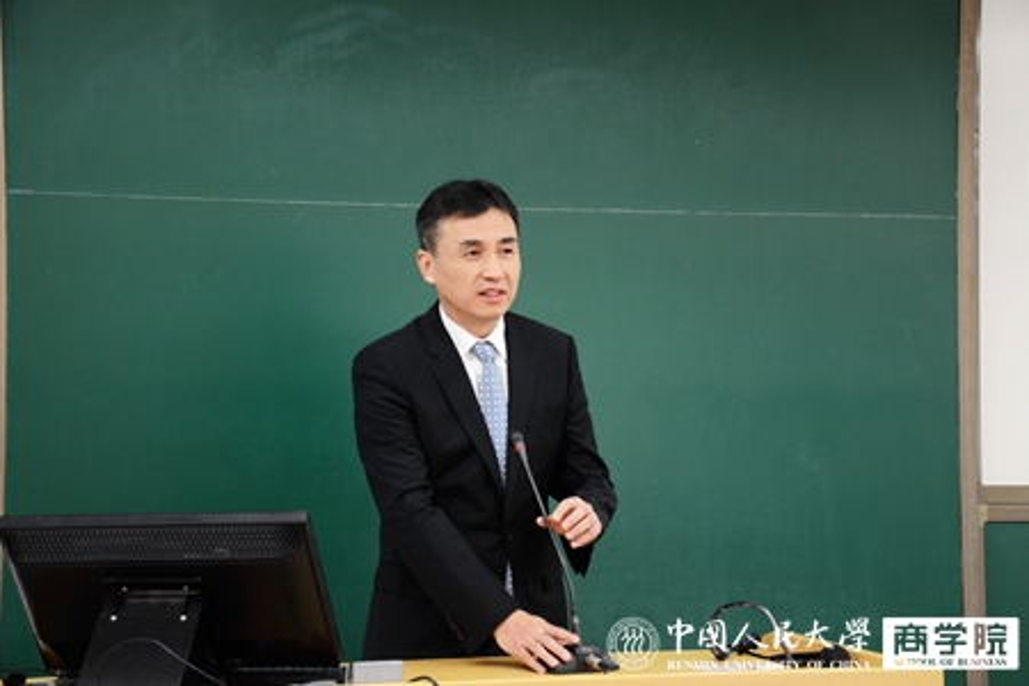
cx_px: 514
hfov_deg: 27.0
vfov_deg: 18.2
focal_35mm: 75
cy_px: 343
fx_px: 2144
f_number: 5
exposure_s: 1/20
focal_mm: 50
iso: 500
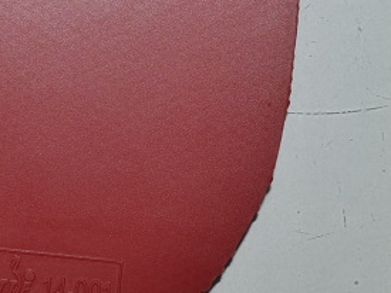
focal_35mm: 126
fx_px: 1423
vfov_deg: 11.6
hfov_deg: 15.3
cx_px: -7
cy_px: -23
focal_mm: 22
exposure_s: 1/60
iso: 100
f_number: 8
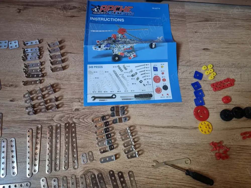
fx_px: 174
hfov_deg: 71.6
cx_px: 126
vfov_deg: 56.8
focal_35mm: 24
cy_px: 94
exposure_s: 1/40
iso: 320
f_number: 1.8
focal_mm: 6.7
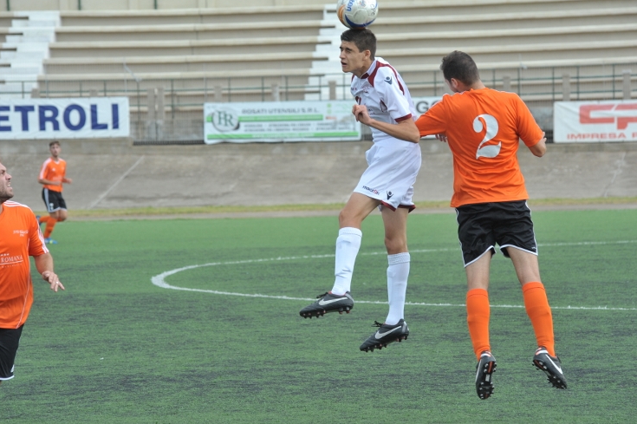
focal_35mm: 185
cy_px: 209
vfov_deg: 7.4
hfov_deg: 11.1
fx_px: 3271
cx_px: 335
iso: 1250
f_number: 8
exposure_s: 1/1600
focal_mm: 170
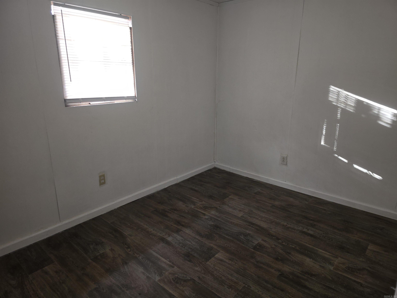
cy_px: 149
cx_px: 198
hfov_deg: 73.9
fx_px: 264
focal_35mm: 23
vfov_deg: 58.9
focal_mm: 6.3
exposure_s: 1/24
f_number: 1.7
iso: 100
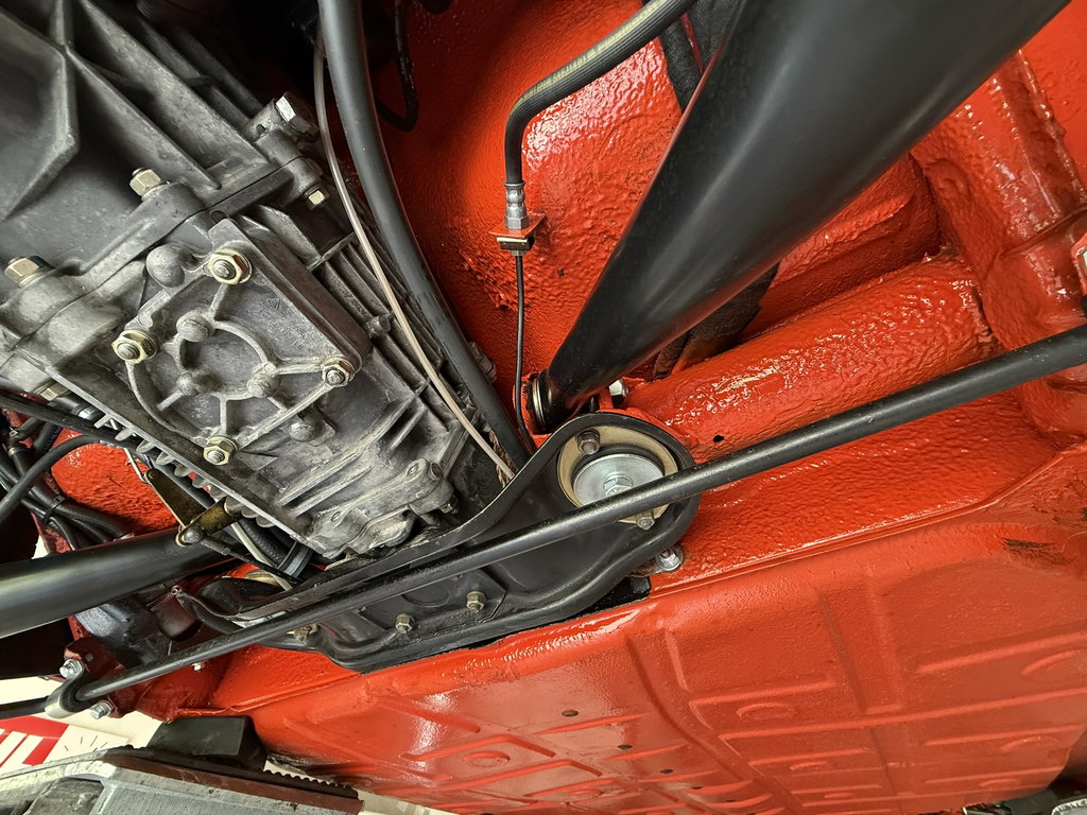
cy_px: 408
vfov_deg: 85.7
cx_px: 544
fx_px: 440
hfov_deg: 102.1
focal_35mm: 14
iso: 500
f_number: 2.2
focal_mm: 2.22
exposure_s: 1/50
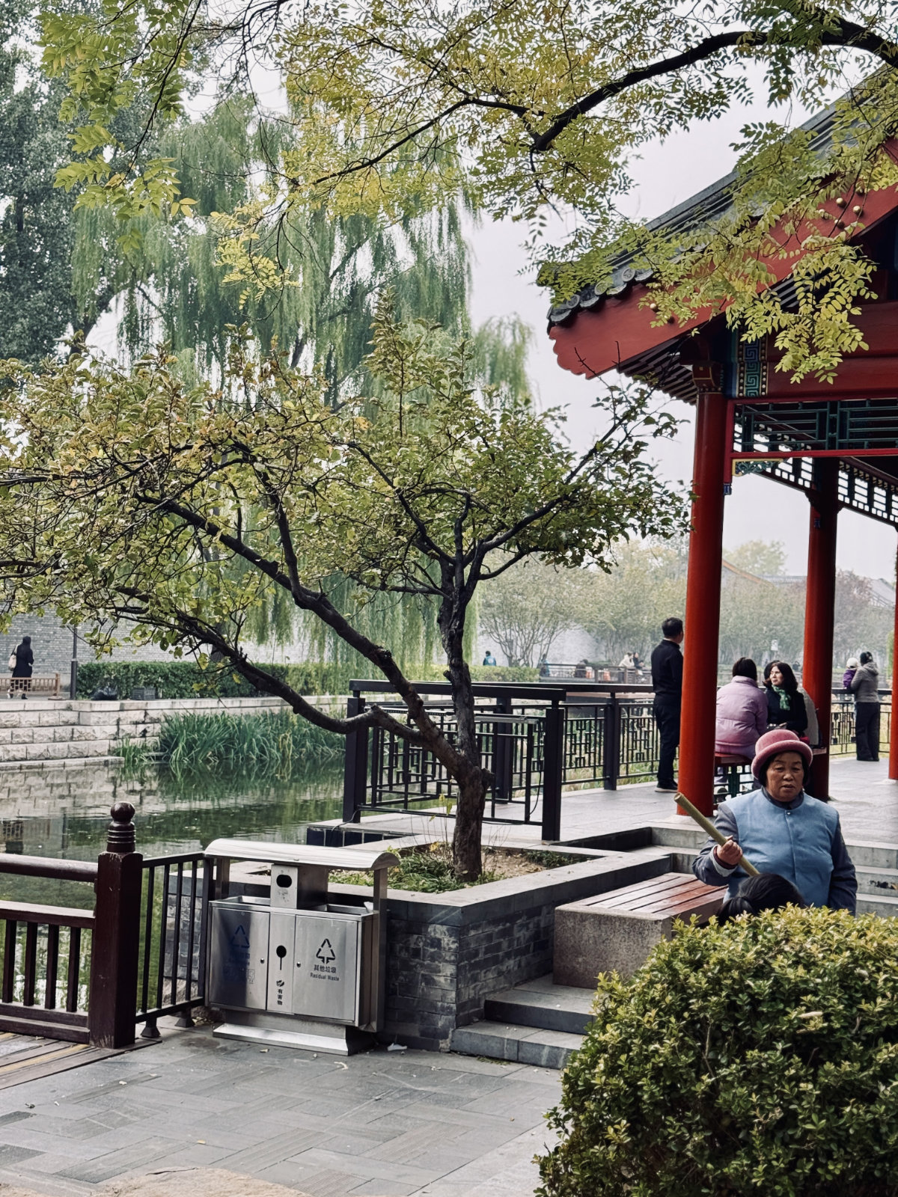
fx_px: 1660
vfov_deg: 39.7
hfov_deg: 30.3
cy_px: 598
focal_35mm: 48
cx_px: 449
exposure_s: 1/762
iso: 80
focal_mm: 6.8
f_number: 1.8
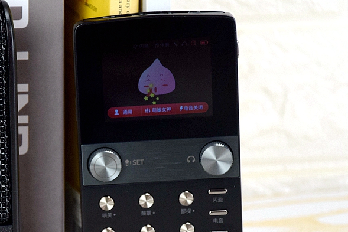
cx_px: 85
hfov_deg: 7.5
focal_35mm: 274
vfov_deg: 5.0
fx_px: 2648
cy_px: 173
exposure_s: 1/80
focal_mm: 105
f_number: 5.6
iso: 400
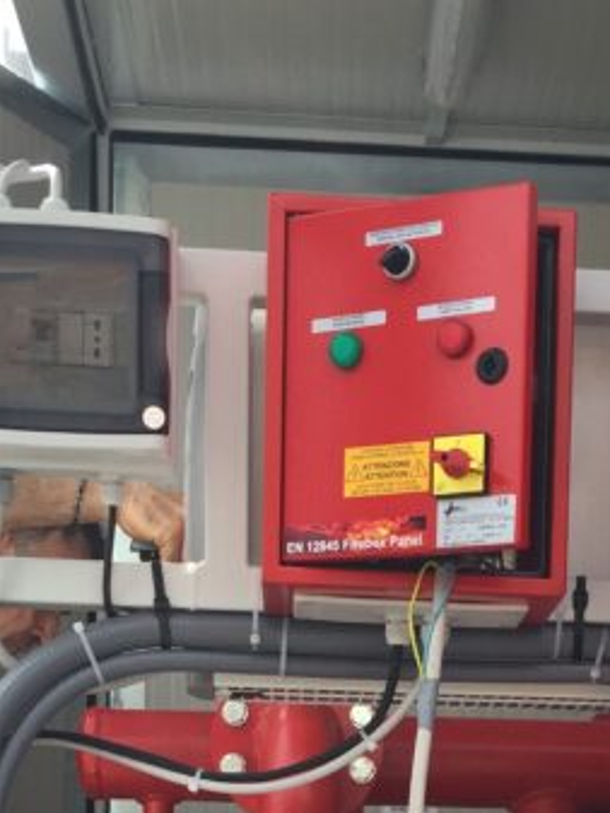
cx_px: 461
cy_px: 1100
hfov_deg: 16.7
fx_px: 2066
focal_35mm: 88
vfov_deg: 20.1
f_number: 2.2
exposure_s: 1/860
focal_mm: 4.15
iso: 32
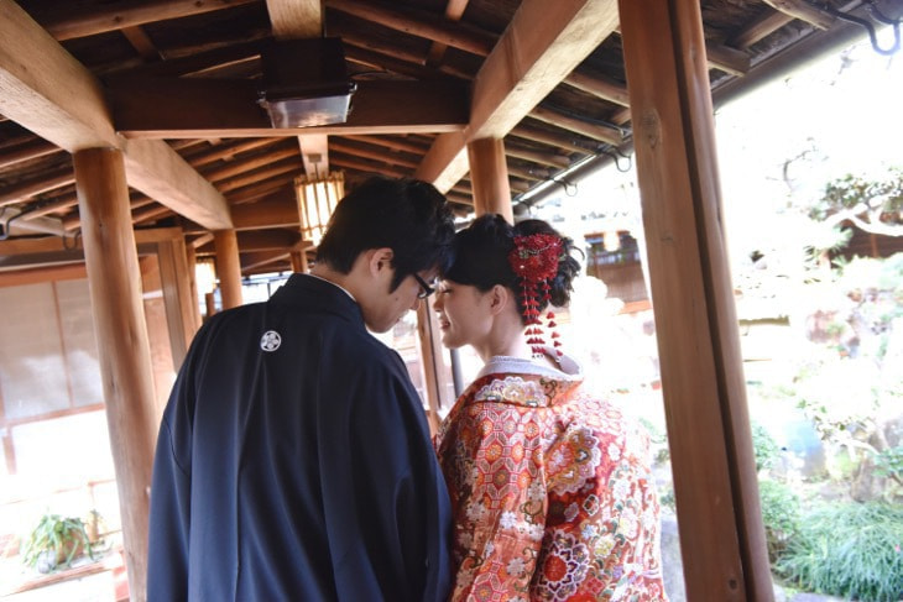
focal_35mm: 34
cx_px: 452
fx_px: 853
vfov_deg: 38.9
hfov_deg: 55.8
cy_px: 301
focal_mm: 34
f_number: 5.6
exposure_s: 1/125
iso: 2000
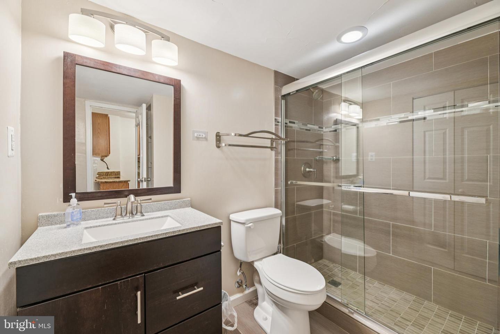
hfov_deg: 100.4
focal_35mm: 15
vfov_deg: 77.3
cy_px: 167
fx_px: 208
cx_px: 250
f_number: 8
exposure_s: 1/10
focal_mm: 15
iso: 400
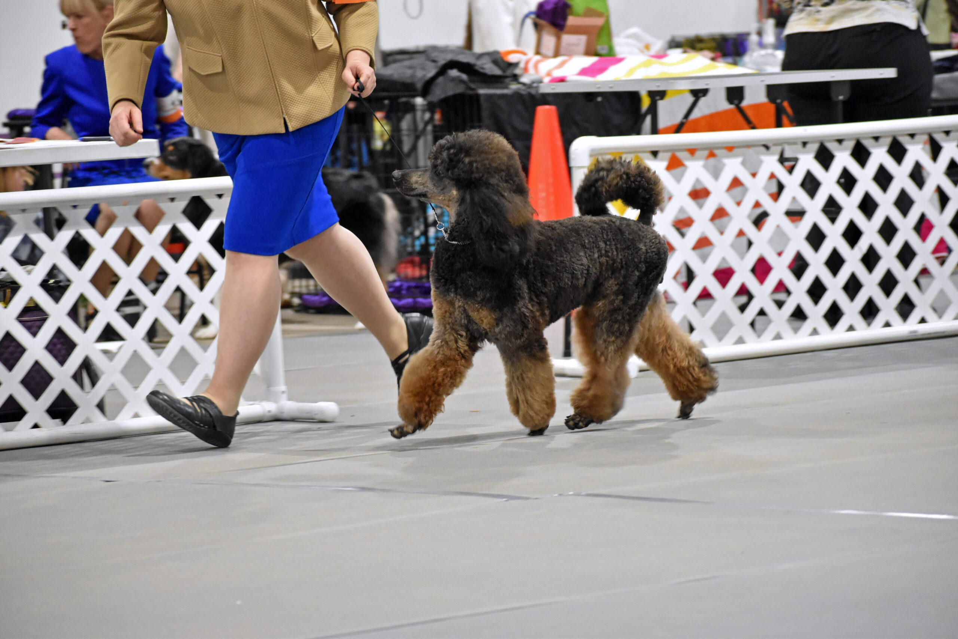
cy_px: 320
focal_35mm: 183
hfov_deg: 11.2
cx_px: 479
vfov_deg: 7.5
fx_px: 4870
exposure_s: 1/160
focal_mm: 122
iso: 3200
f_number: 4.8
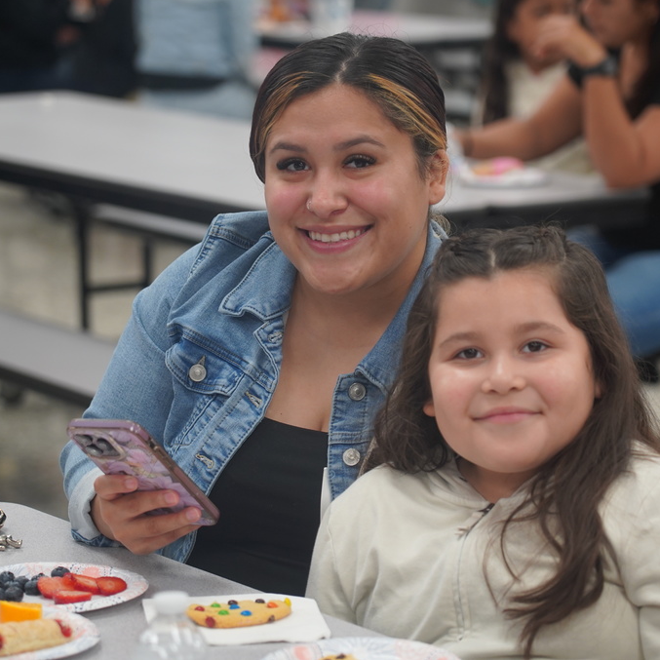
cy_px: 328
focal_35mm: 135
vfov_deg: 12.9
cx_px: 383
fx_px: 2912
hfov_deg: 12.9
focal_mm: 105
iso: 1000
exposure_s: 1/160
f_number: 4
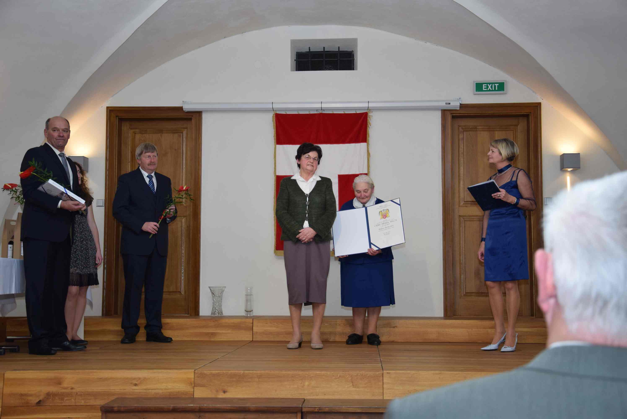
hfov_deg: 41.1
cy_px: 210
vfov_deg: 28.1
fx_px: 837
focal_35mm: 48
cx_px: 314
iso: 400
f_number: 4.2
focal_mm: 32
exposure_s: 1/80
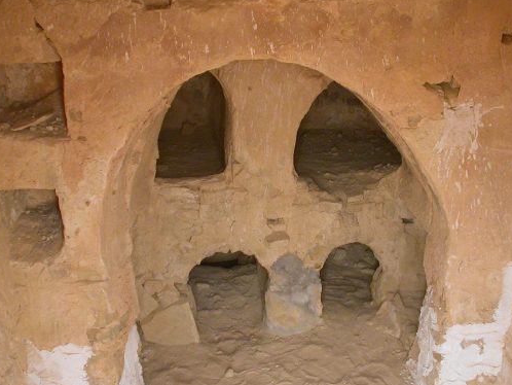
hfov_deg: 31.6
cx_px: 285
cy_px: 190
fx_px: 903
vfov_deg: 24.0
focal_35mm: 61
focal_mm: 7.85
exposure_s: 1/4.7
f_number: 2.6
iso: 100
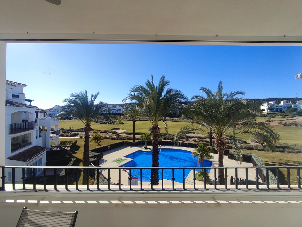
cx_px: 151
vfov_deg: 78.2
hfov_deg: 94.5
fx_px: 140
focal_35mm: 16
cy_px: 114
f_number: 2.2
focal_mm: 1.65
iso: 50
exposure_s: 1/1421
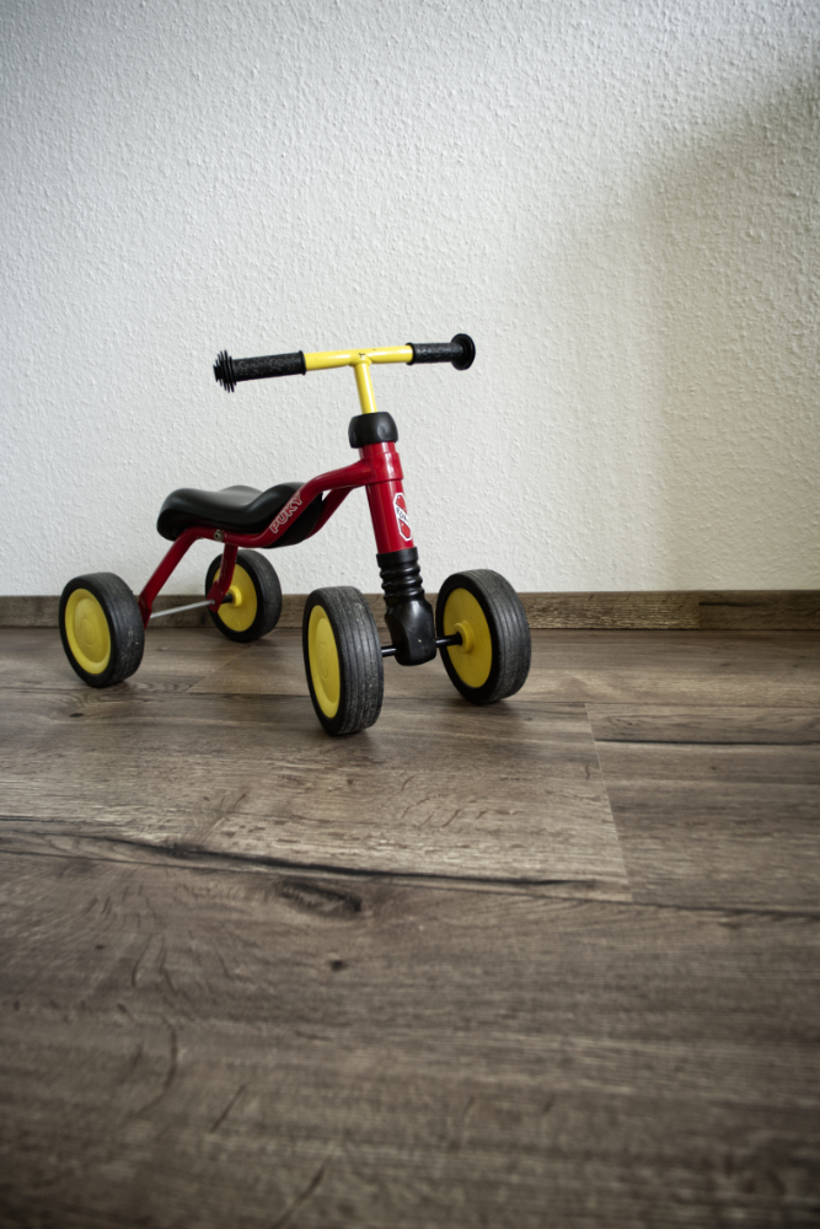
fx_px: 478
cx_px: 410
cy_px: 614
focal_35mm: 14
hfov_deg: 81.2
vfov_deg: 104.2
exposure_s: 1/80
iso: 400
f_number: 4
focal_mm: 14
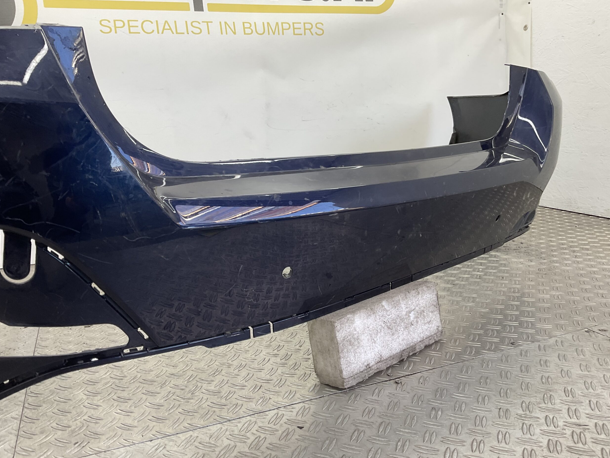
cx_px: 296
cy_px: 227
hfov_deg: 60.0
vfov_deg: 46.8
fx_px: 529
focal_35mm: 30
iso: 32
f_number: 1.8
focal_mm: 3
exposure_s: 1/120
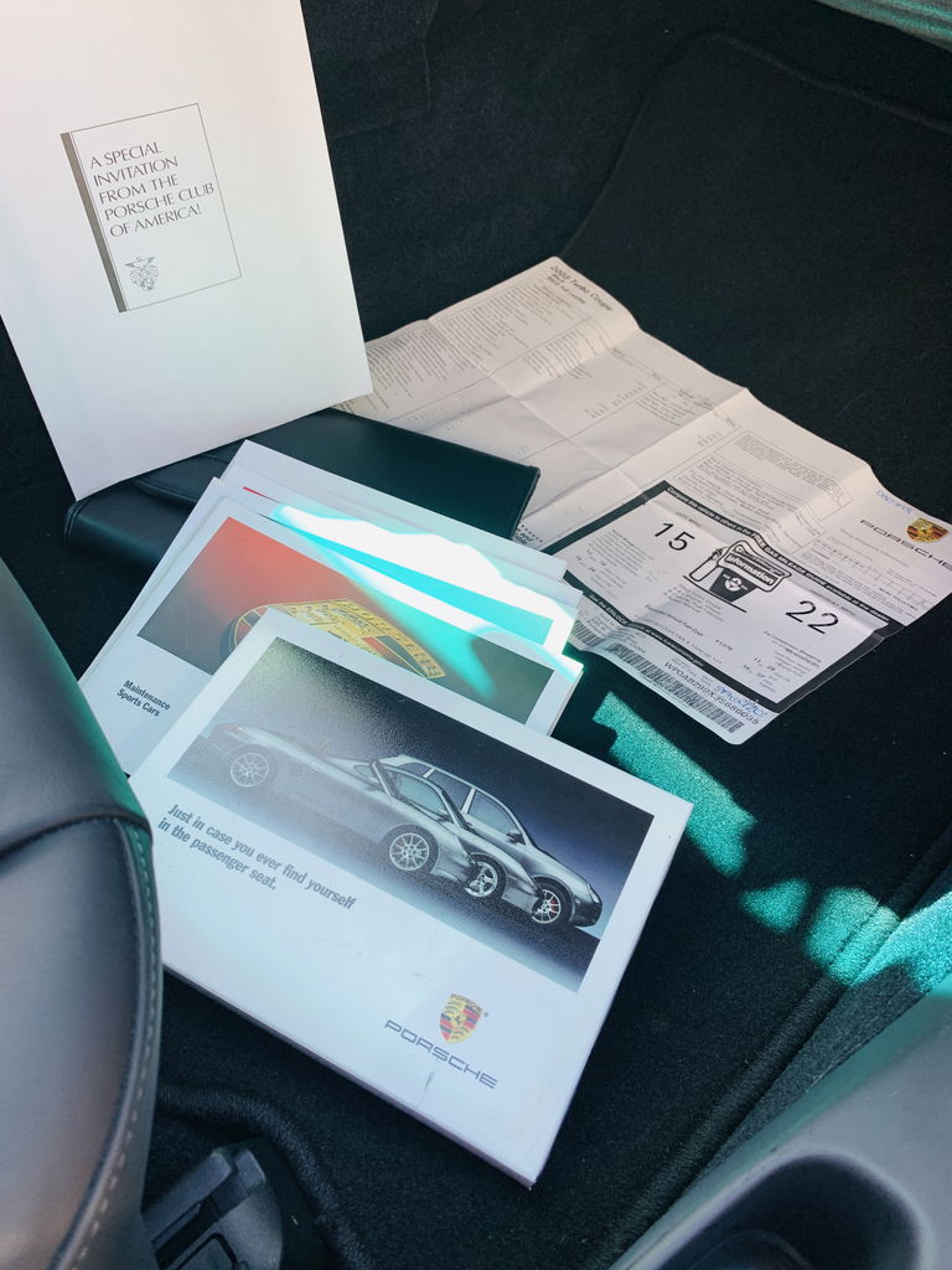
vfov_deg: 67.3
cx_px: 476
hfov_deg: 53.1
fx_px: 953
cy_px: 635
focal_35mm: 26
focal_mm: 4.25
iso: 25
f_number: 1.8
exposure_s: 1/121
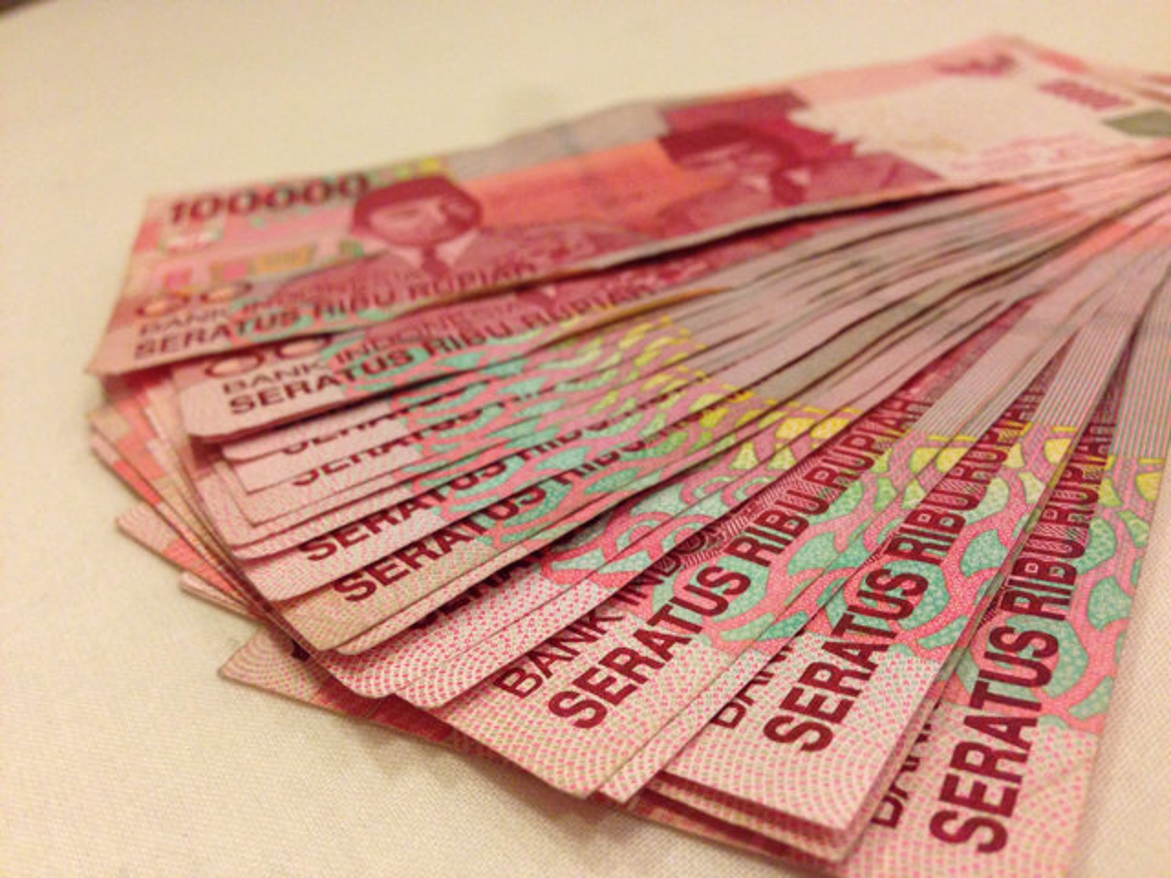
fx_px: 1116
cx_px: 586
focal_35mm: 33
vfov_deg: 42.9
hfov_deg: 55.4
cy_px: 439
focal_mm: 4.12
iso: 250
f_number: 2.4
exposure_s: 1/20
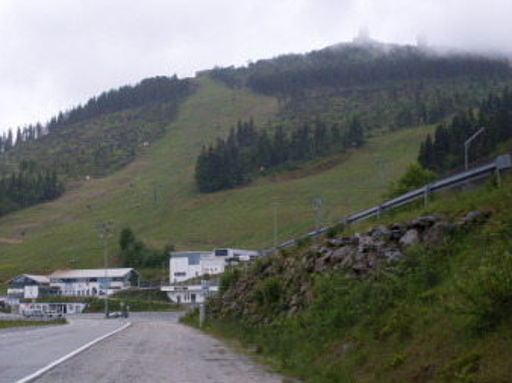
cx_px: 200
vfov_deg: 27.0
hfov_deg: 35.4
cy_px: 189
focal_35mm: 54
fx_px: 798
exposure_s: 1/250
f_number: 8.4
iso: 80
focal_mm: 6.3
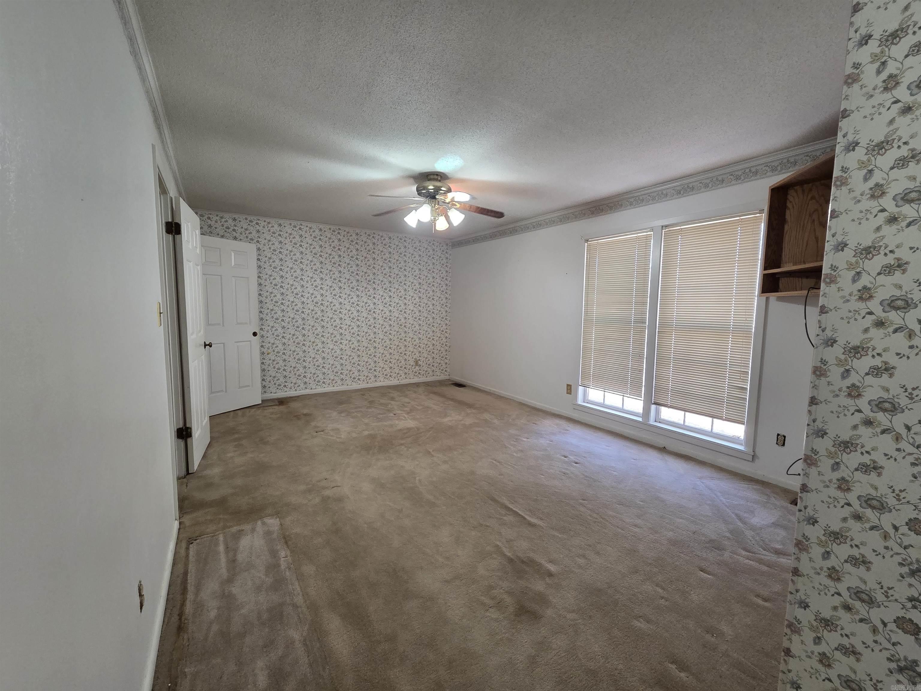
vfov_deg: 89.9
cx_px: 460
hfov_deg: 106.2
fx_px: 346
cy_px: 346
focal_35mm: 13
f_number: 2.2
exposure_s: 1/60
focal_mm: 2.2
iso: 200
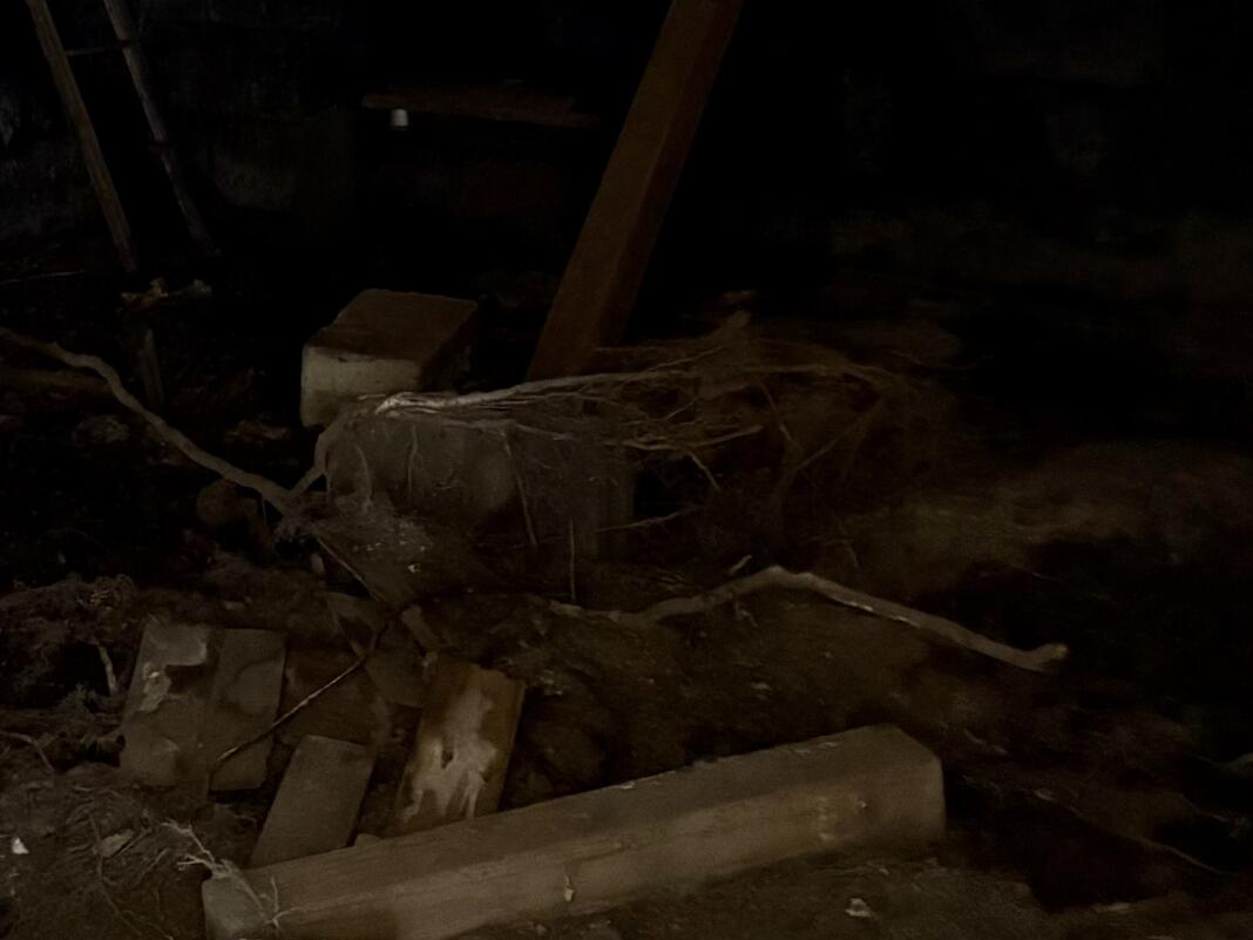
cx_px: -5
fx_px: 2642
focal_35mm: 73
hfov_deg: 25.4
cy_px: -79
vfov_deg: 19.4
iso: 1000
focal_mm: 5.96
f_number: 1.6
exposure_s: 1/30
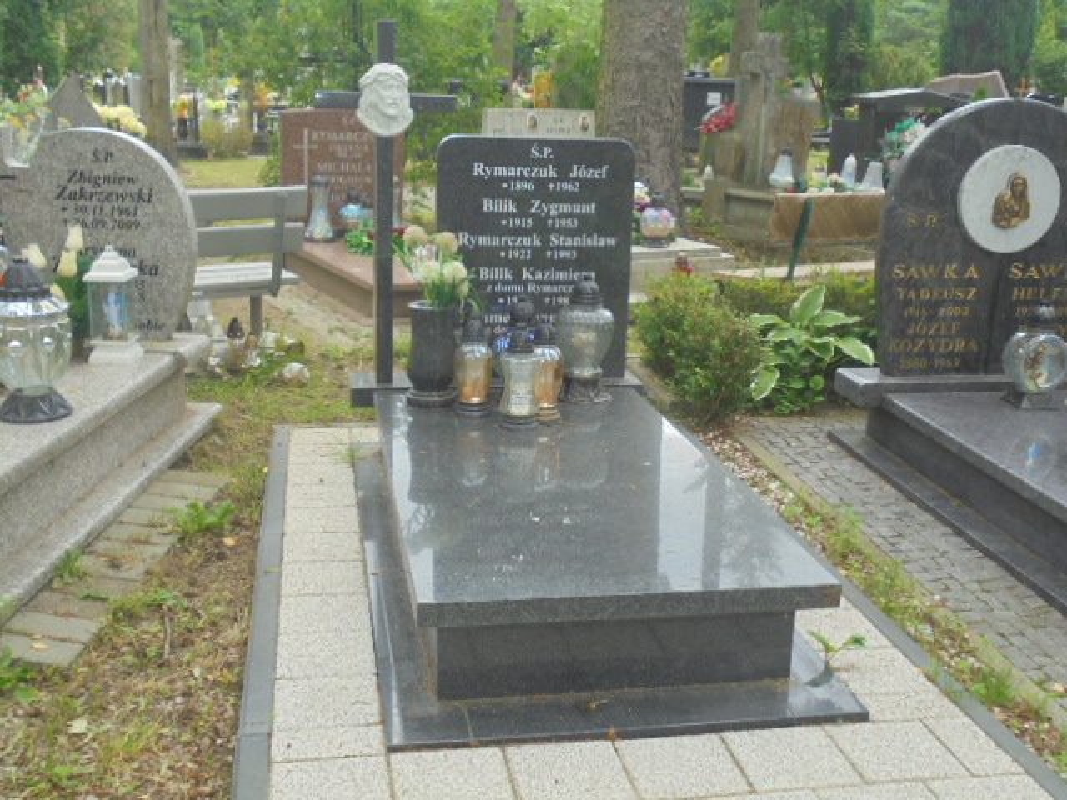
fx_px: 1171
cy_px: 400
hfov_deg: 49.0
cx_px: 534
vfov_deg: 37.7
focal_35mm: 38
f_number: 4.2
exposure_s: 1/60
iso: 100
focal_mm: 6.9
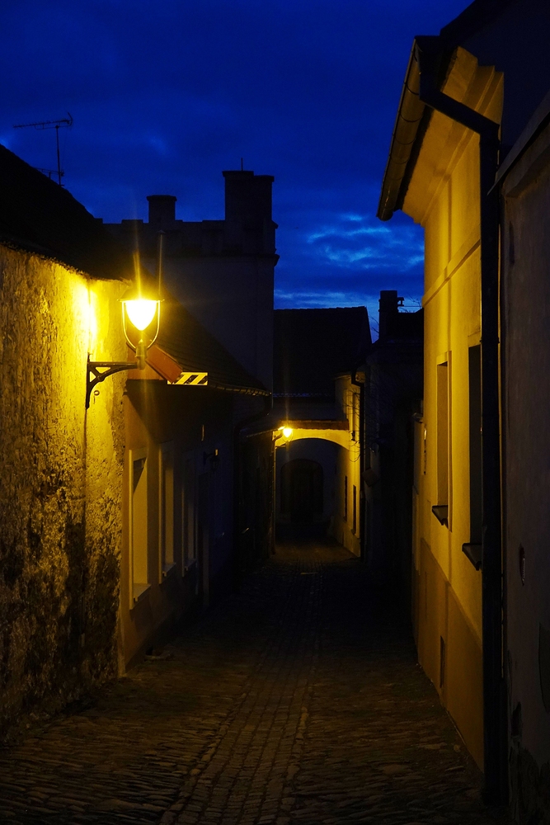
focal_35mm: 62
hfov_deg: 21.9
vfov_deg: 32.4
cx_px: 275
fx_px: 1420
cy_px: 412
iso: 1000
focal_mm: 22.92
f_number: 4.5
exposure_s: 1/80
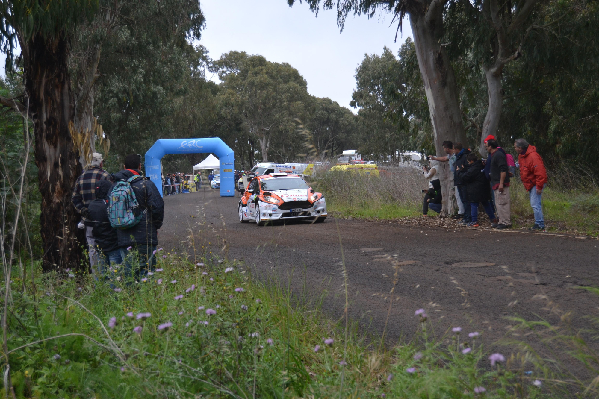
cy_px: 200
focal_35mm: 57
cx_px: 300
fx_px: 948
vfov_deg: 23.8
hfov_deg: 35.1
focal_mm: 38
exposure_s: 1/500
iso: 450
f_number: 4.8
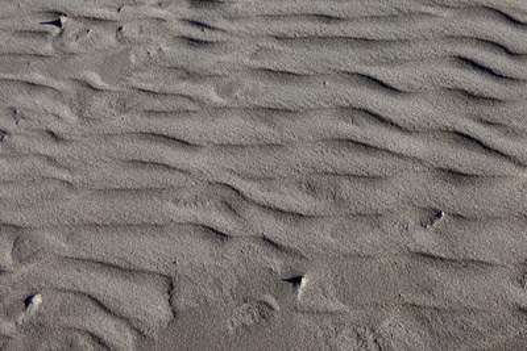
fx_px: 1098
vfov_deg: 18.2
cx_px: 264
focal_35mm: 75
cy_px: 176
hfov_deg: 27.0
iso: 100
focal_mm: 50
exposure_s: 1/500
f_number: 8
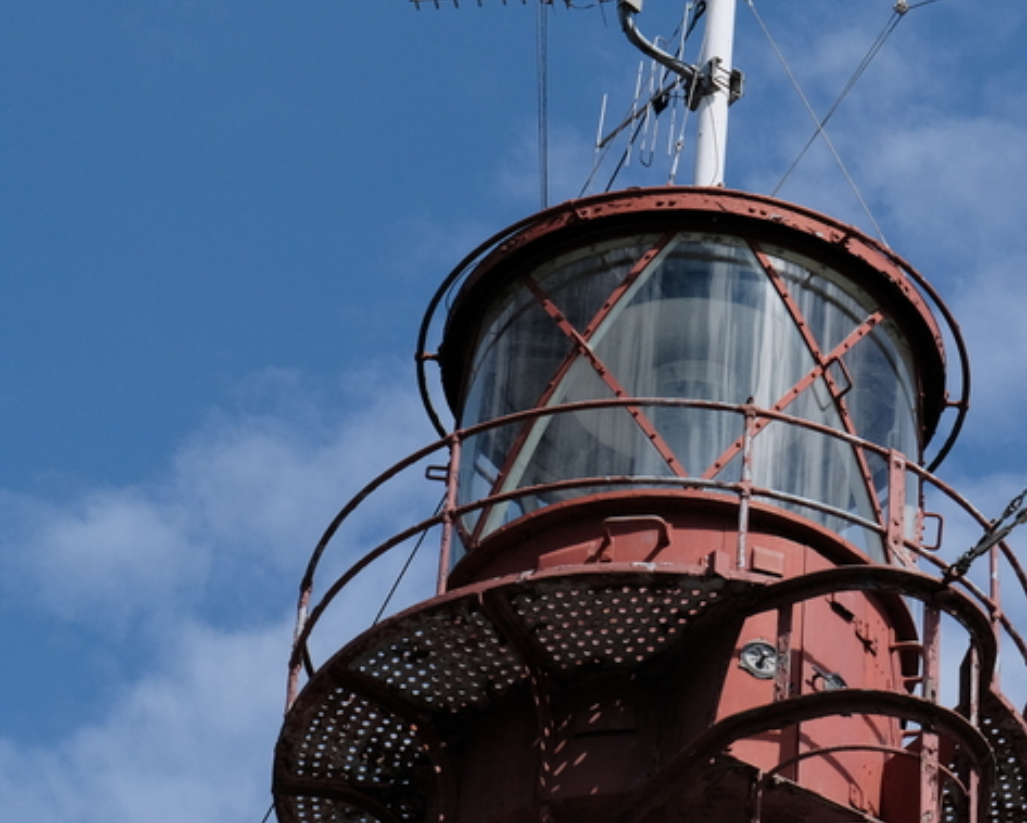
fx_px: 3954
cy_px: 468
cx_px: 801
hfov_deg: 14.7
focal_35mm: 130
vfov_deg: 11.9
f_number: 8
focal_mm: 42.9
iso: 640
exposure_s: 1/1500
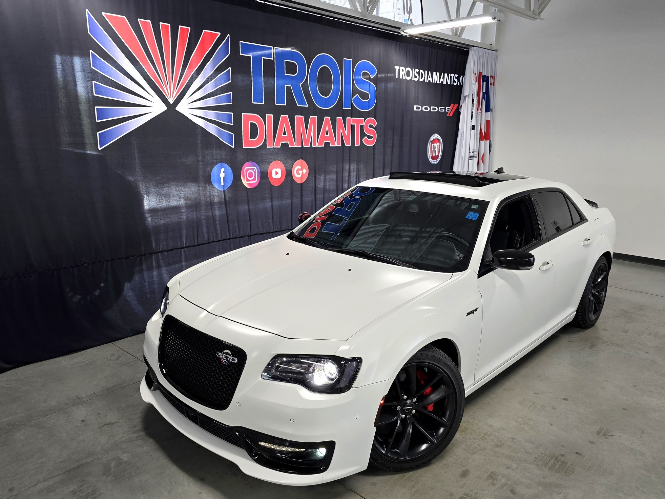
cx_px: 336
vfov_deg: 56.8
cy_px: 242
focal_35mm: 24
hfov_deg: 71.6
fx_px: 461
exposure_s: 1/120
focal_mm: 6.3
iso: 80
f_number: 1.7
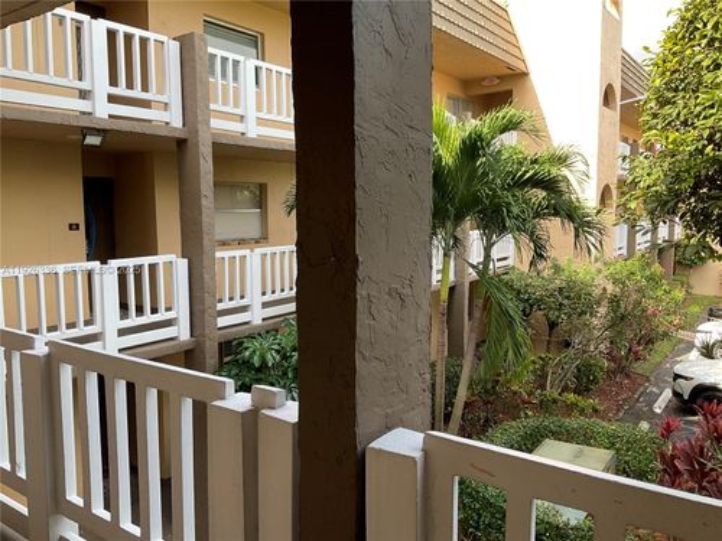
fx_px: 605
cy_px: 270
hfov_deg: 61.7
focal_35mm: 29
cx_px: 361
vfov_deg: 48.2
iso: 16
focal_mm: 3
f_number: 1.8
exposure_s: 1/161
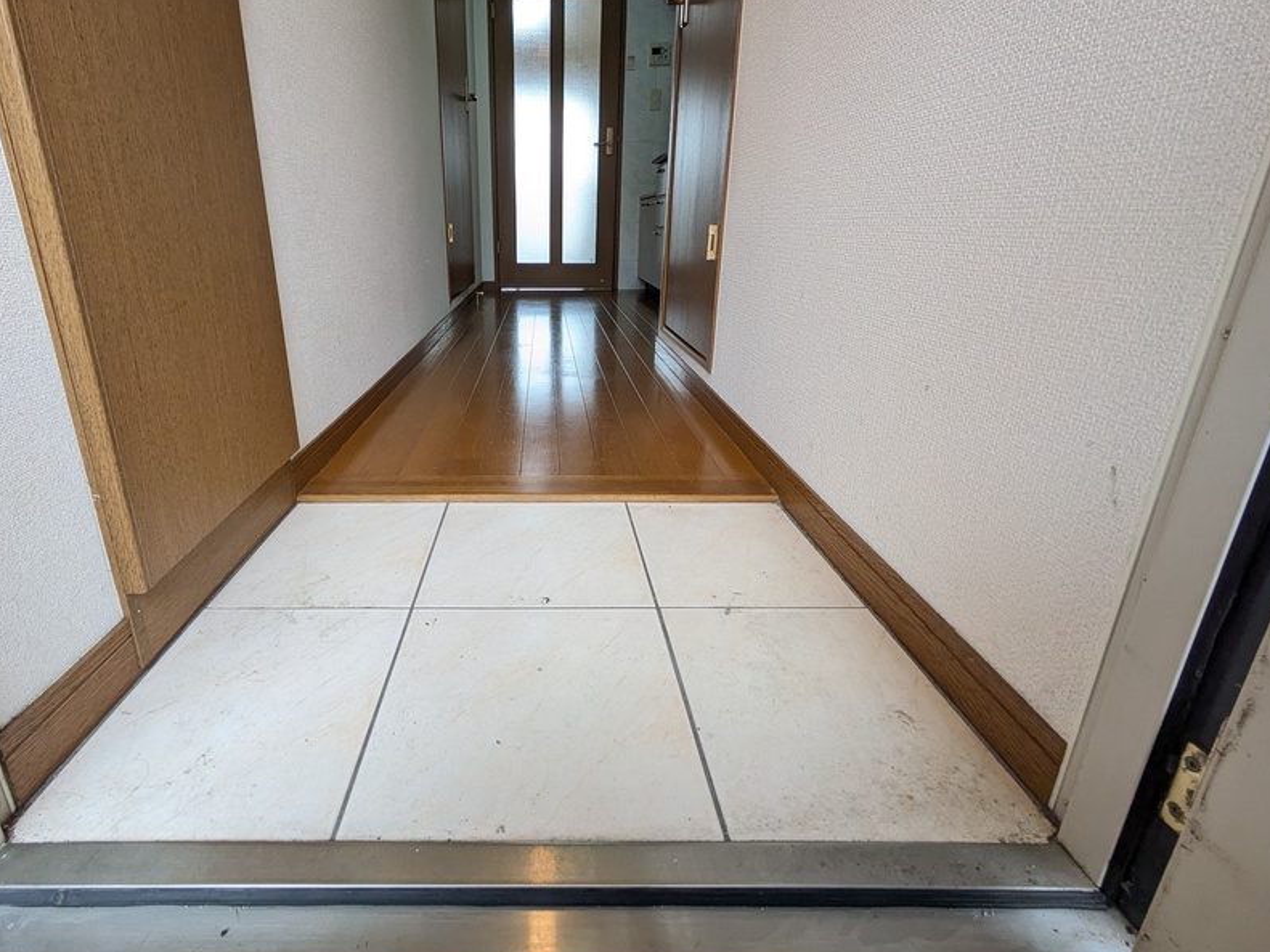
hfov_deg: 90.3
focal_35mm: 17
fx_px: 624
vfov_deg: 74.4
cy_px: 416
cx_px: 536
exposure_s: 1/120
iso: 177
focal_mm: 1.83
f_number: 2.2
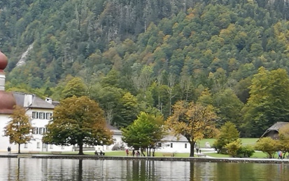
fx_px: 906
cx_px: 84
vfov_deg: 11.4
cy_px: 93
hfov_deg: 18.1
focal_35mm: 115
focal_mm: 3.95
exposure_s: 1/283
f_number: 1.8
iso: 50
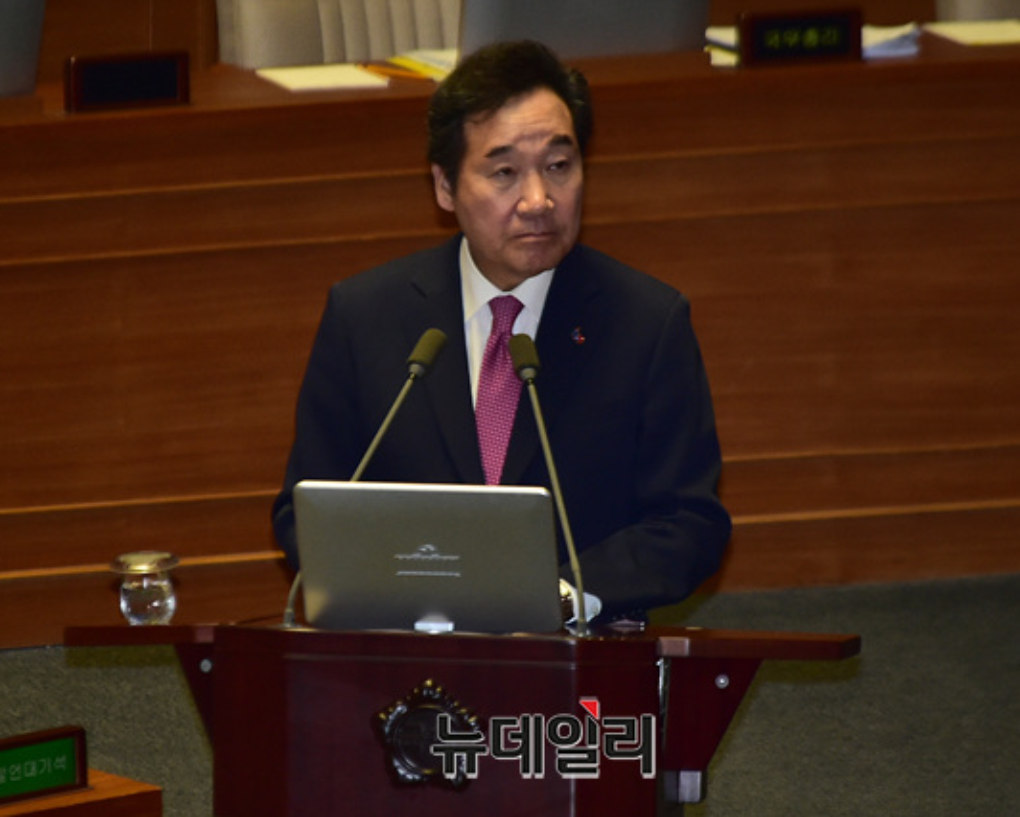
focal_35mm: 452
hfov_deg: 4.3
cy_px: 408
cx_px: 539
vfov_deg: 3.4
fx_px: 13650
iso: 2500
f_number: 5.6
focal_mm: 400
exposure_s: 1/250
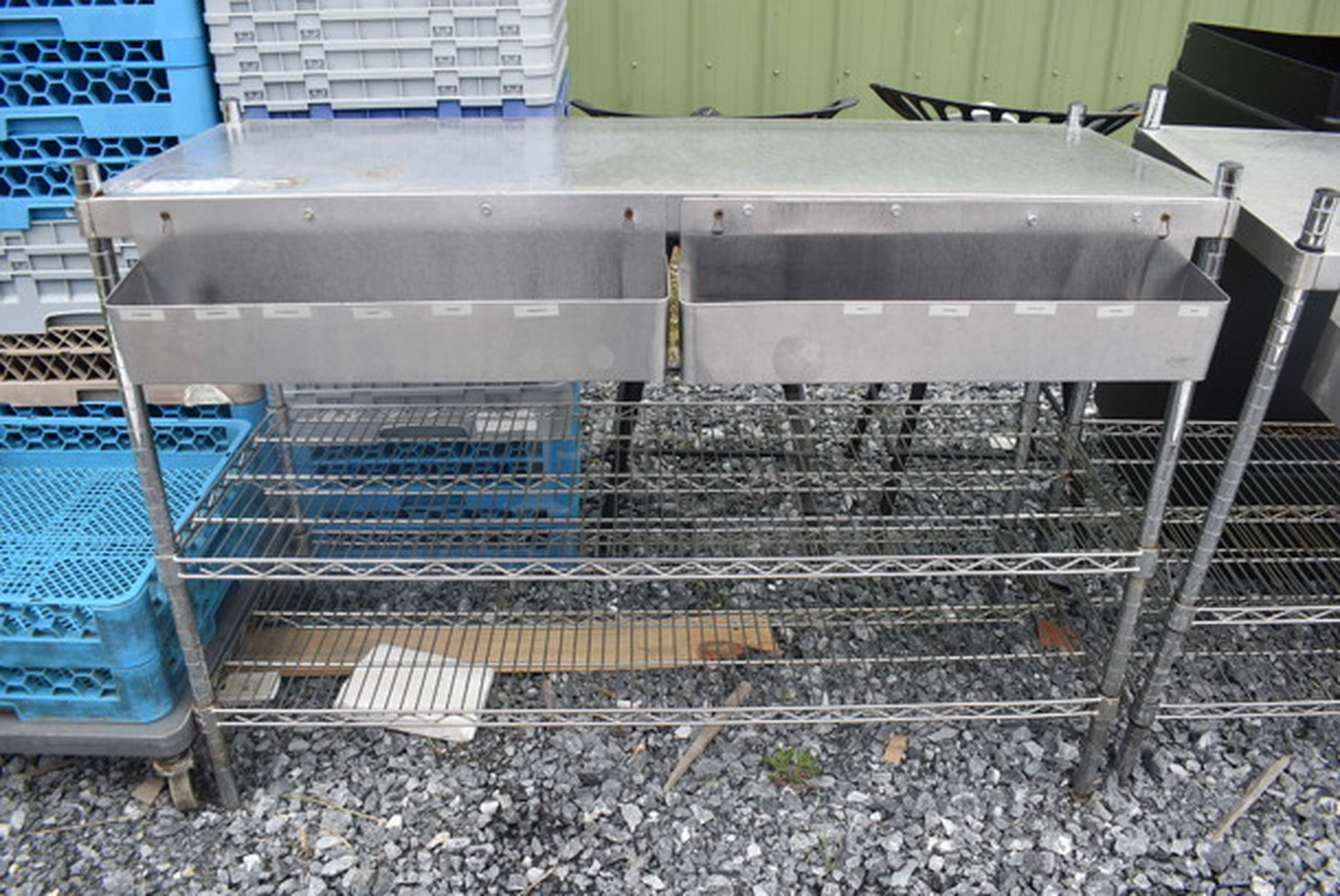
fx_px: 1006
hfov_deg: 67.3
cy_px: 448
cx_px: 670
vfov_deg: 48.0
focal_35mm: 27
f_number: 6.3
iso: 200
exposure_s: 1/160
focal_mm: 18
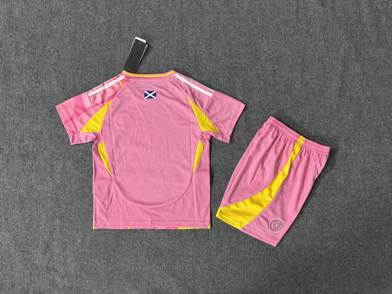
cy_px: 147
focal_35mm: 24
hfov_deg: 71.6
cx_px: 196
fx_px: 272
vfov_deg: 56.8
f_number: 1.78
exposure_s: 1/60
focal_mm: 6.76
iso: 800
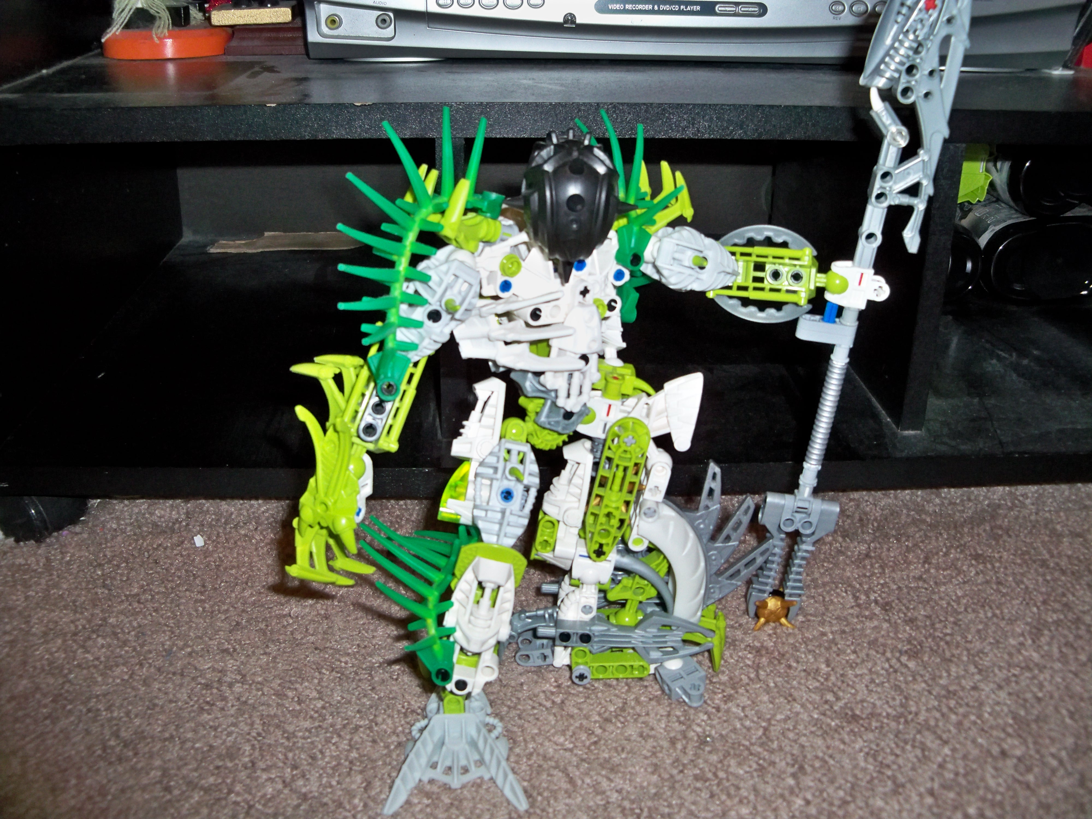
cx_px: 546
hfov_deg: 52.6
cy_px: 410
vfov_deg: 40.7
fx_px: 1104
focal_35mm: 35
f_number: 3.5
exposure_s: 1/30
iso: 200
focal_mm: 6.2
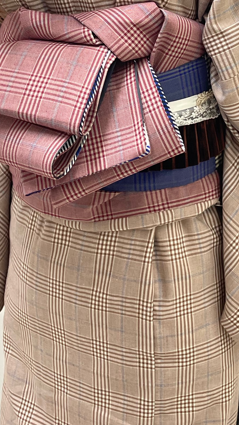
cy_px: 21
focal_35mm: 72
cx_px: 142
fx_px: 811
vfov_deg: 28.0
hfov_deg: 16.7
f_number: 1.6
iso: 80
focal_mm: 4.2
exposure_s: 1/100
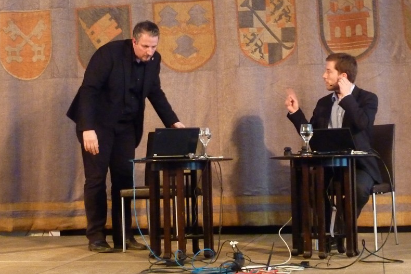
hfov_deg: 25.7
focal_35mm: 79
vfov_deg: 17.3
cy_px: 120
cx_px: 205
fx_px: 902
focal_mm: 8.5
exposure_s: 1/15
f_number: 3.8
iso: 800
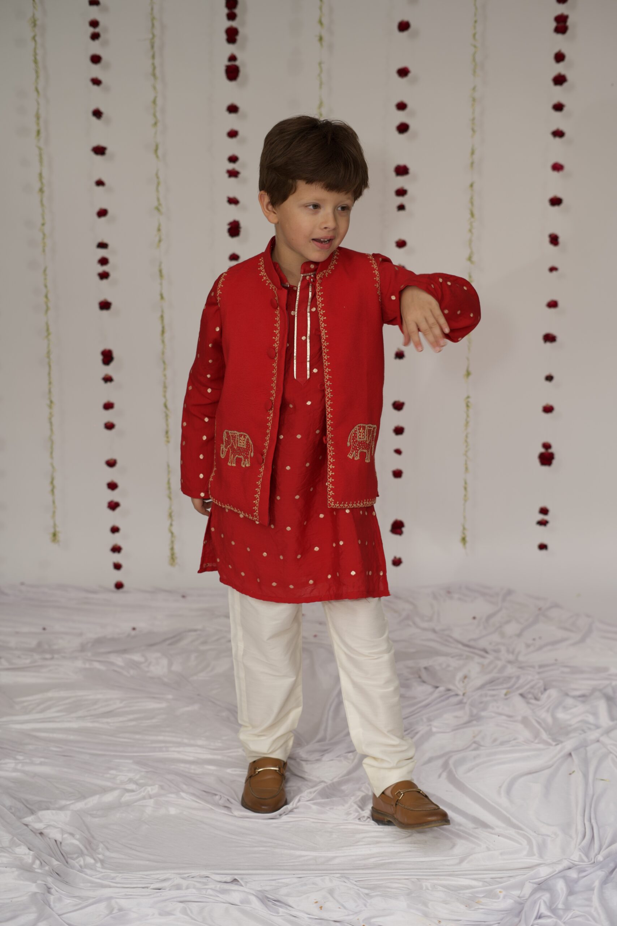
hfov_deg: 27.0
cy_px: 463
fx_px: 1285
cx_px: 308
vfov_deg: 39.6
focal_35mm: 50
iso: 80
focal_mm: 50
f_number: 3.2
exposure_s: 1/250
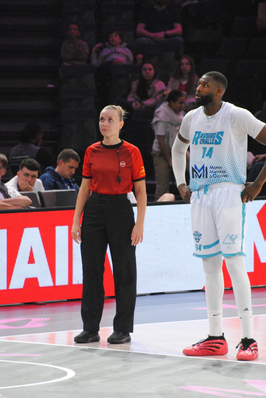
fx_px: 3814
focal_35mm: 345
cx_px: 133
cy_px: 199
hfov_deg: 4.0
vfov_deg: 6.0
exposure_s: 1/160
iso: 1600
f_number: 5.3
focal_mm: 230
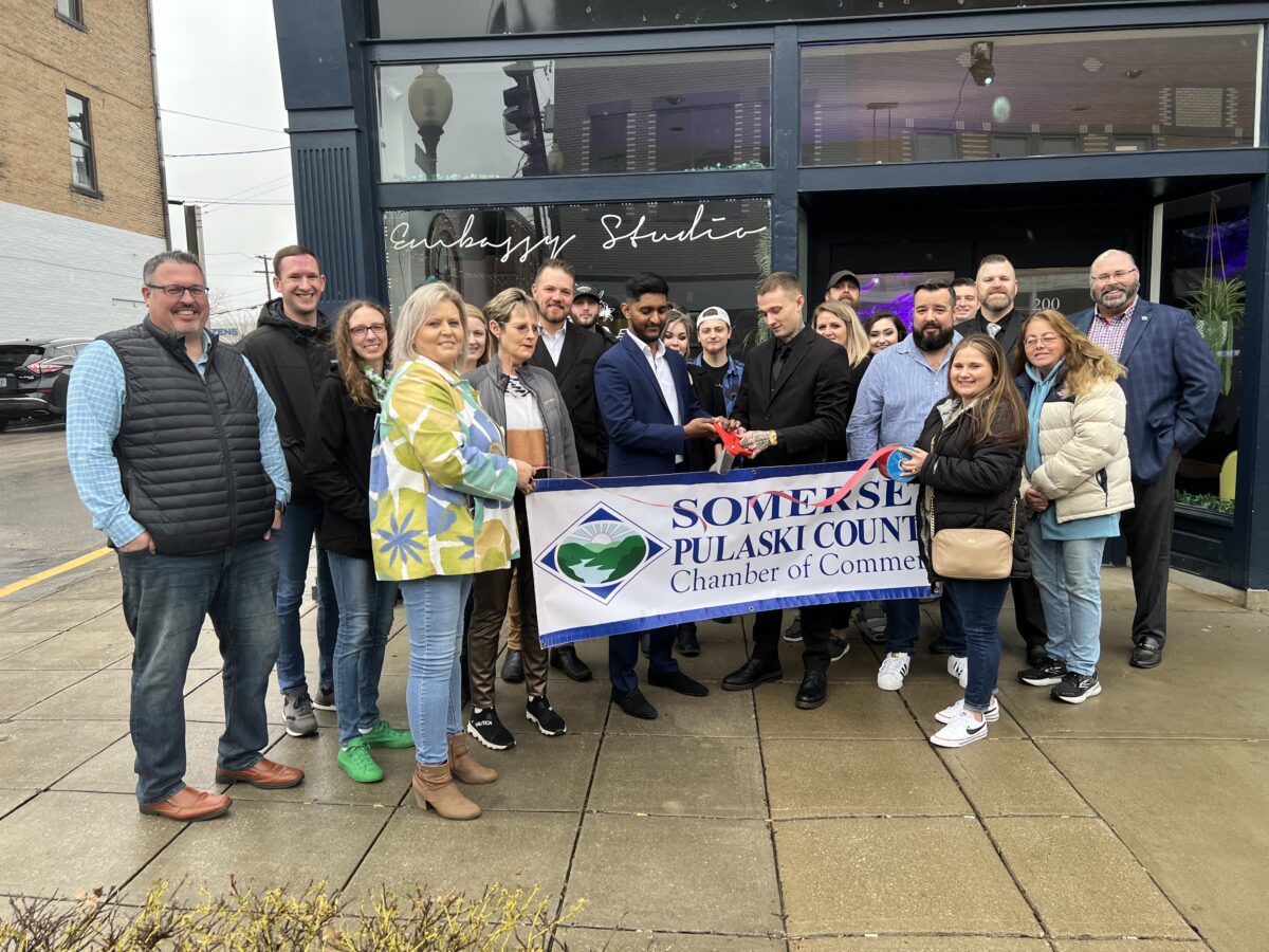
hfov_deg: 67.3
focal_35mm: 26
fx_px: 953
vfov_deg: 53.1
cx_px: 634
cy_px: 476
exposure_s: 1/294
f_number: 1.5
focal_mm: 5.7
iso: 50
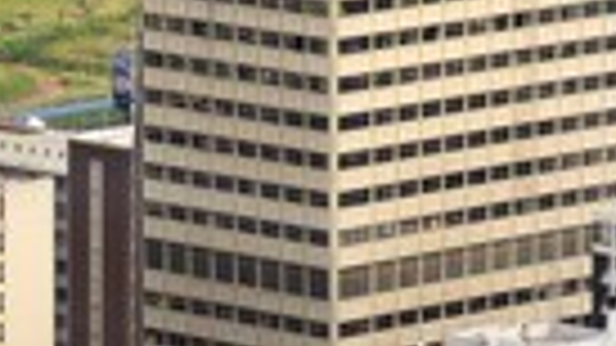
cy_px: -279
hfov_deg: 4.8
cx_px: 384
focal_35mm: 451
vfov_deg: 2.7
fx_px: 7365
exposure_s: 1/400
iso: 200
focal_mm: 140
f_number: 9
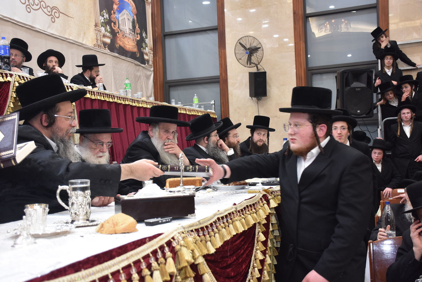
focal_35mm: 40
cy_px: 141
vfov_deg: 33.0
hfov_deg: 47.9
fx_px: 475
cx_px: 211
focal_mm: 27
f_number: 5.6
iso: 1000
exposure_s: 1/60
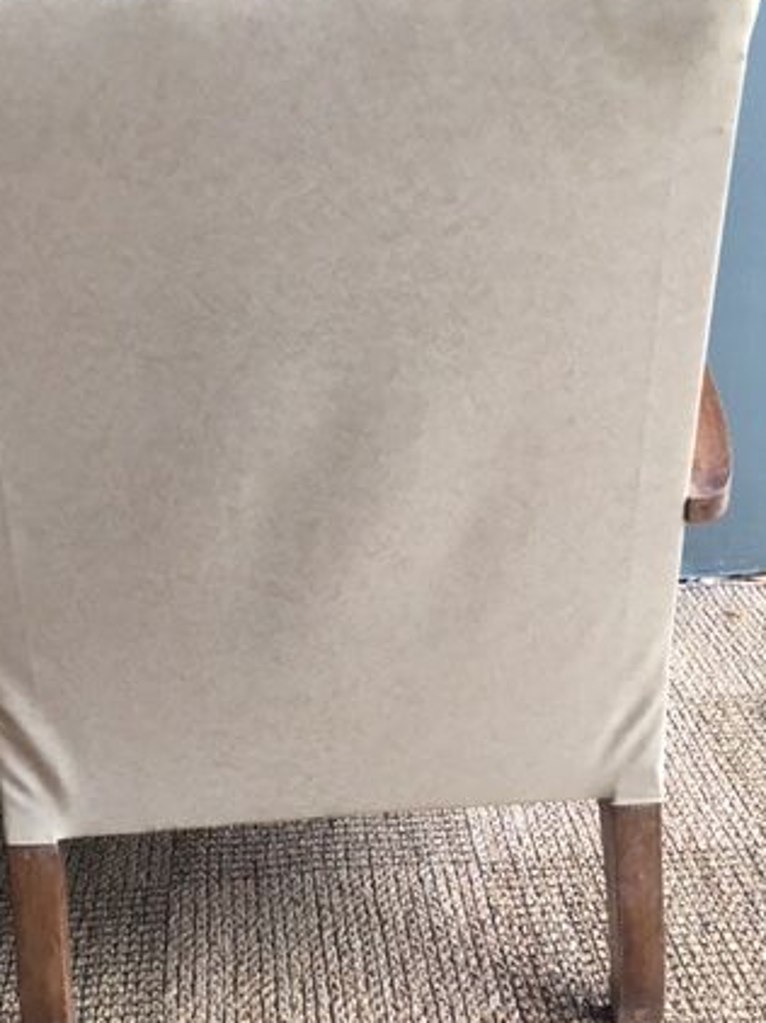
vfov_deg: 42.8
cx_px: 293
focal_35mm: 44
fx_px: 1300
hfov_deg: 32.7
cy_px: 429
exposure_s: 1/33
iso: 50
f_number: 2.2
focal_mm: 4.15
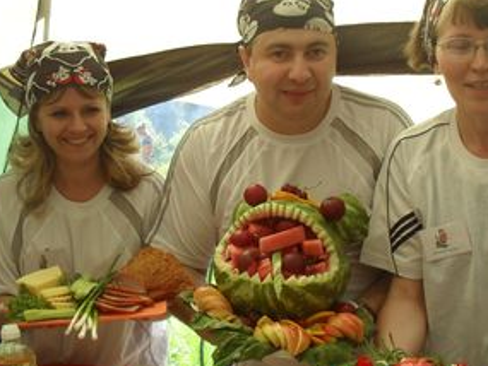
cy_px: 238
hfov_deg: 32.6
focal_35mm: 59
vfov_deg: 24.7
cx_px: 289
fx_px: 832
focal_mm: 7.5
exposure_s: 1/180
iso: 100
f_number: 3.6
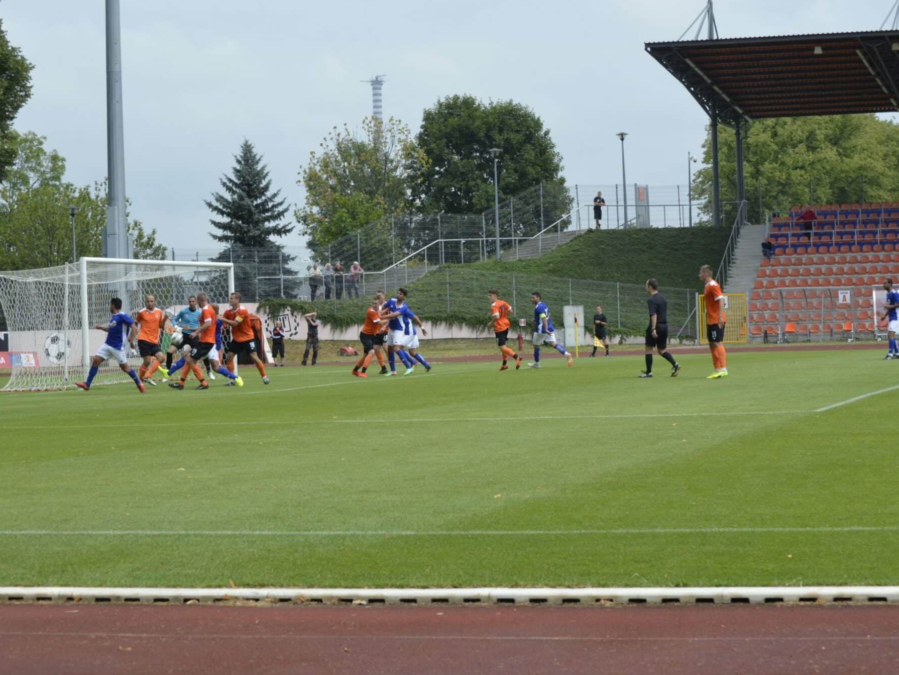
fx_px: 2352
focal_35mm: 91
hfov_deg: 21.6
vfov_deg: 16.3
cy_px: 335
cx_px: 480
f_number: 8
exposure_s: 1/250
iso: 125
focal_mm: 55
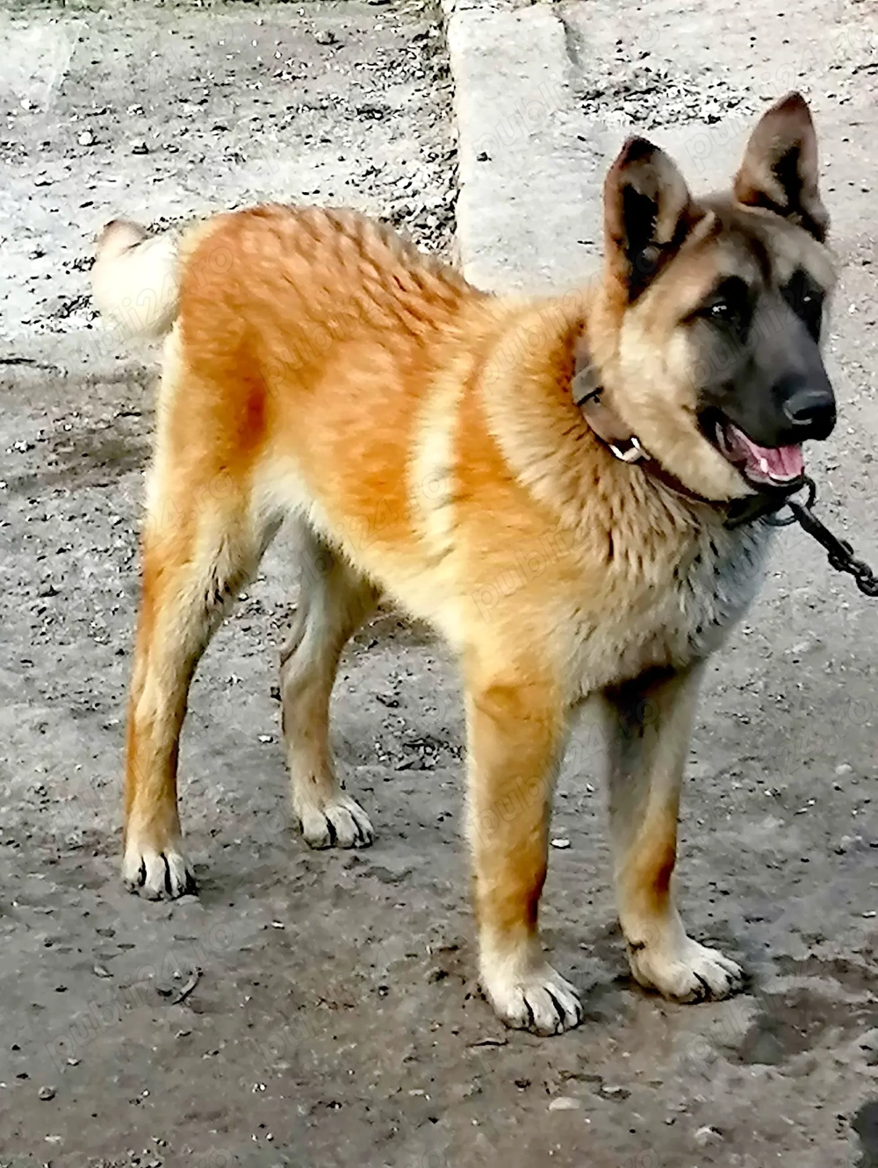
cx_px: 439
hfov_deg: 25.7
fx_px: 1926
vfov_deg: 33.8
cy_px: 584
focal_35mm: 57
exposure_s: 1/33.3
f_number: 1.8
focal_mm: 5.3
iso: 80
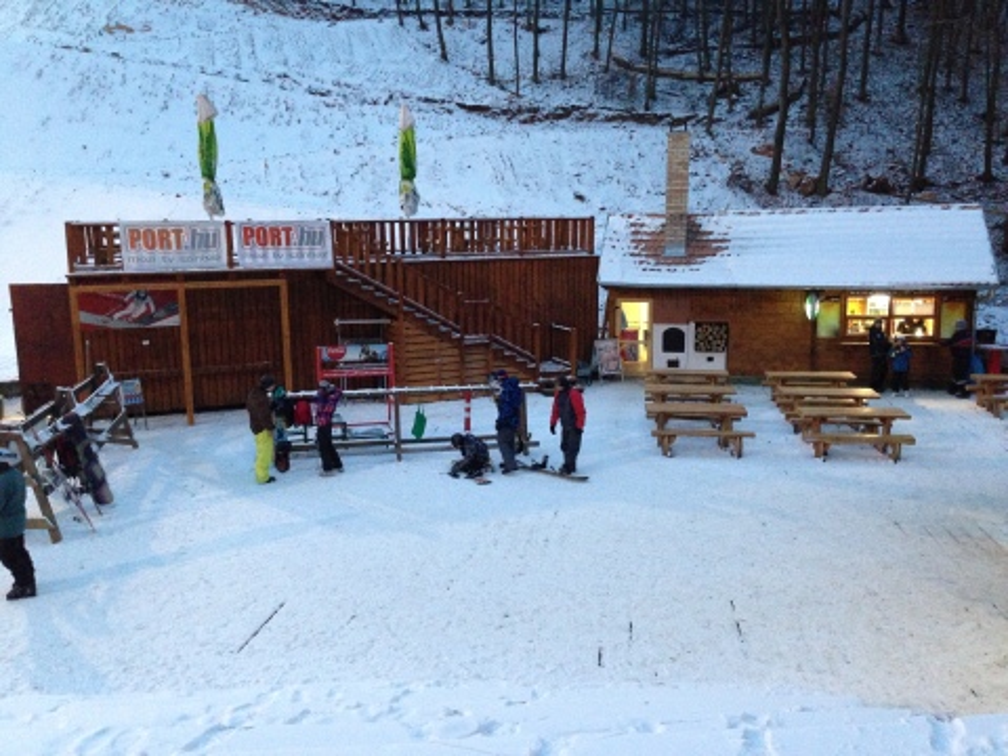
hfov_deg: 55.4
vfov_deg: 42.9
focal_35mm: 33
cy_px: 378
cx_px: 504
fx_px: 961
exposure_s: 1/15
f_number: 2.4
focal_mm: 4.13
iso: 400
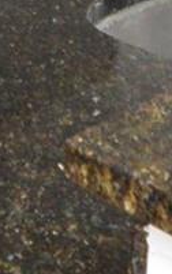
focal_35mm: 146
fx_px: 1093
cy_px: -310
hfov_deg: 8.8
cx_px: -67
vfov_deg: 12.3
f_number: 4
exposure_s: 1/60
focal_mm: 12
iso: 1800
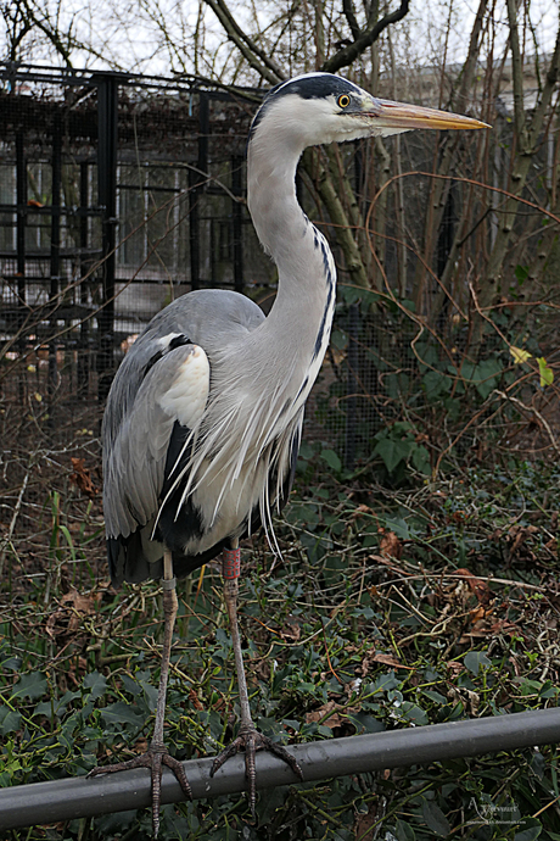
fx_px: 1003
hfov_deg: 31.2
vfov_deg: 45.4
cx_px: 280
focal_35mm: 43
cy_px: 420
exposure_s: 1/80
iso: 320
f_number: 3.5
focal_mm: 15.7
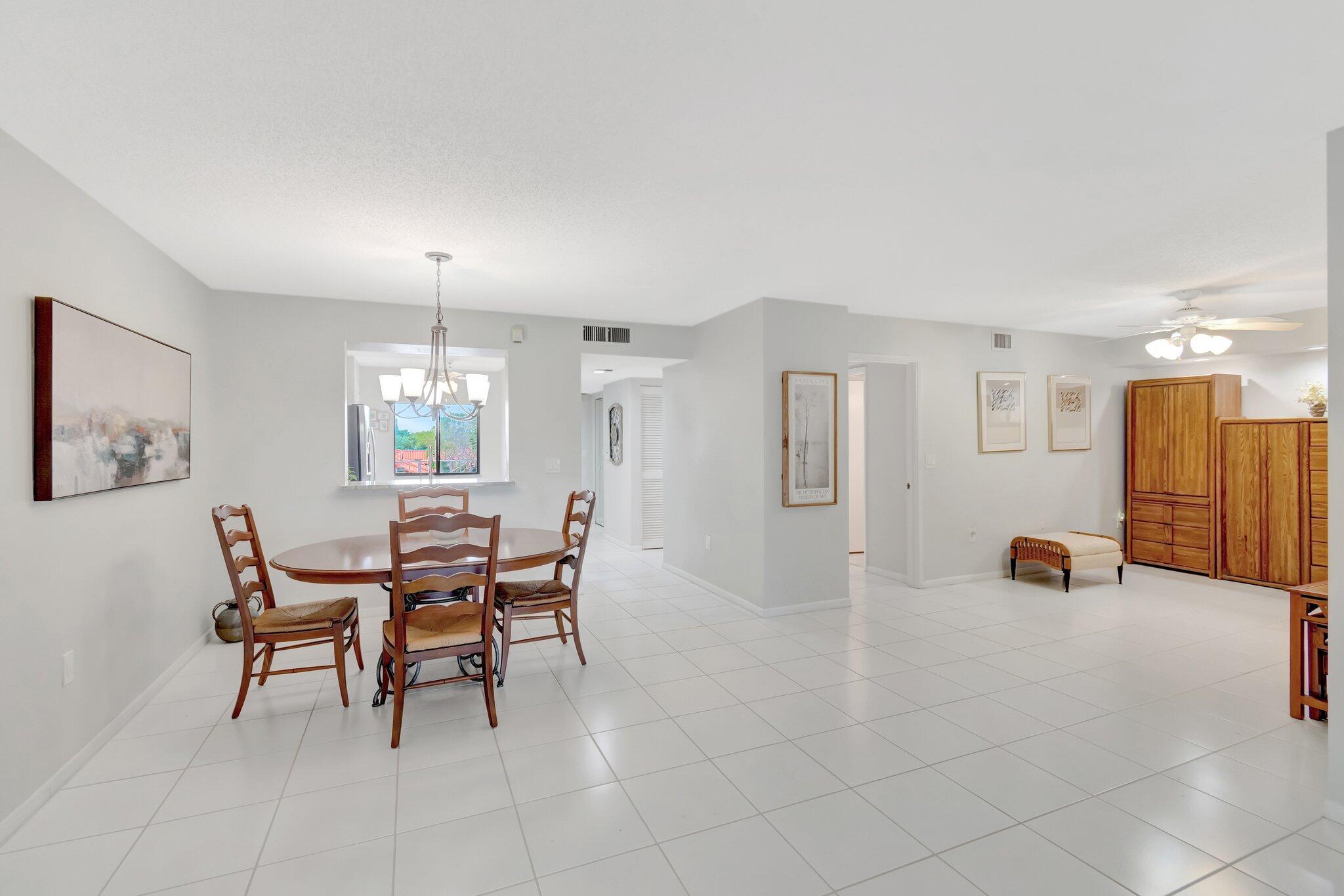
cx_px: 672
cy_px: 448
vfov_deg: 77.3
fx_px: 560
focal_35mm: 15
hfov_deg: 100.4
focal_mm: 10
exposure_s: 1/13
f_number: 8
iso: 1000
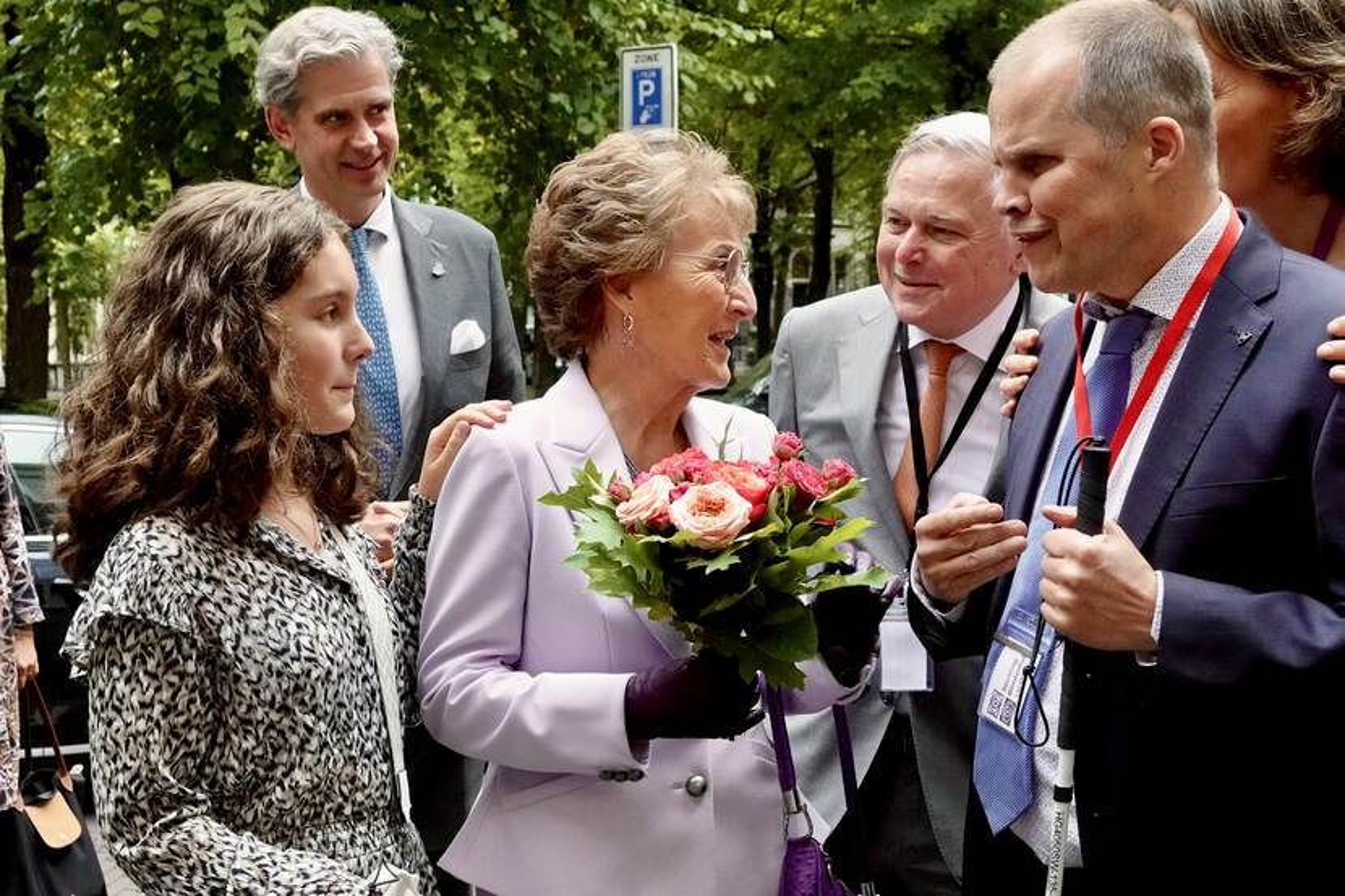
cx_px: 672
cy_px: 448
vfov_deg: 29.2
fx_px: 1718
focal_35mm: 46
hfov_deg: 42.8
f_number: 3.5
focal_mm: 16.92
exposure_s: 1/400
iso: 2000
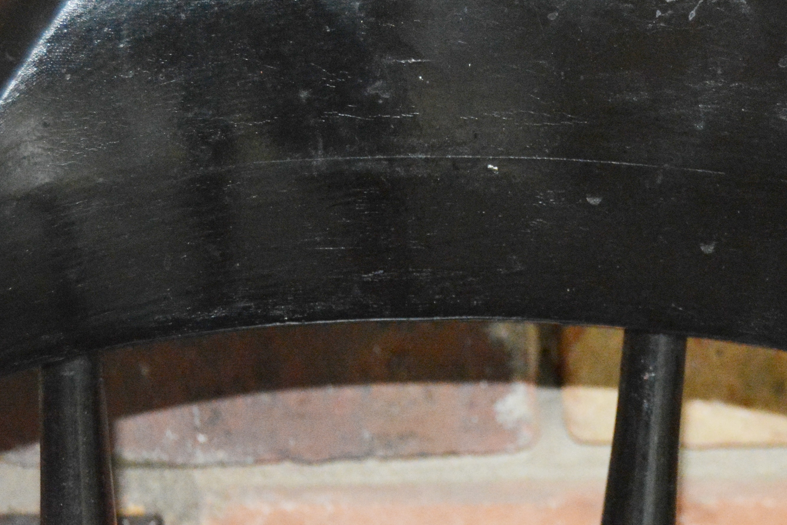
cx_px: 833
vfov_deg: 10.2
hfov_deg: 14.9
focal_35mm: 135
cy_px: 191
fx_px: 2951
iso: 3200
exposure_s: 1/60
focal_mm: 40
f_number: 5
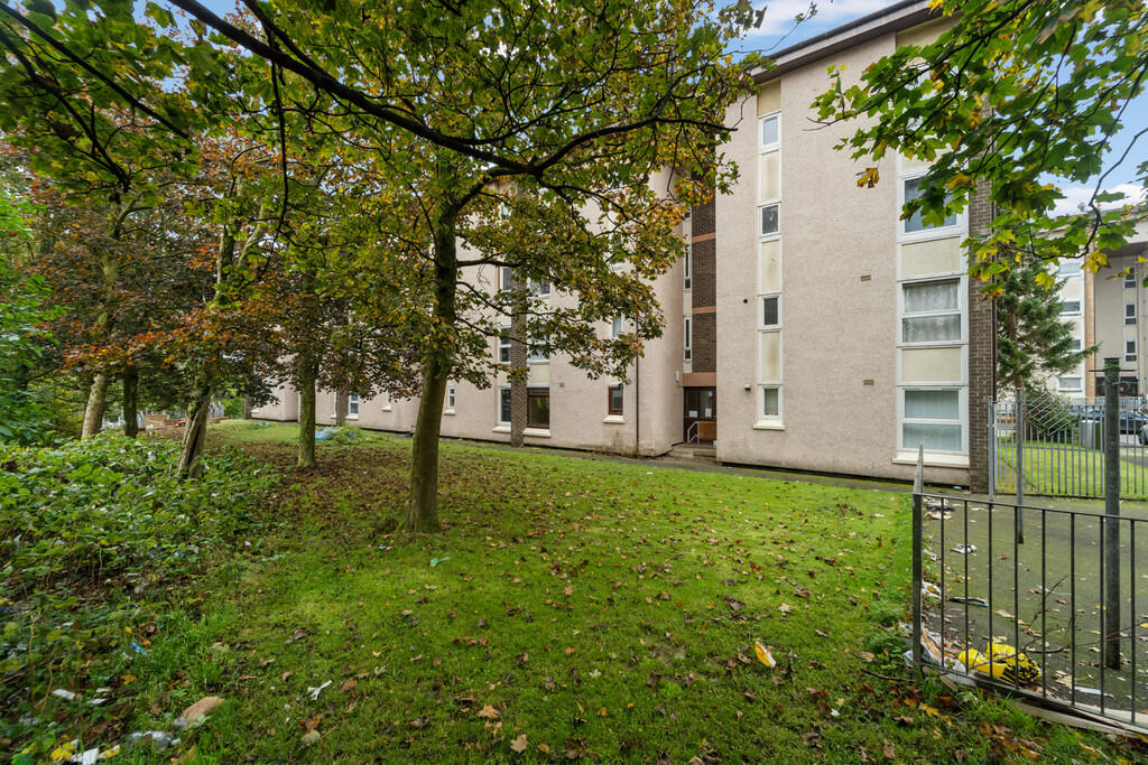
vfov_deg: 81.2
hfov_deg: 104.2
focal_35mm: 14
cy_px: 382
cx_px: 574
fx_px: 446
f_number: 5.6
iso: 400
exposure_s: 1/125
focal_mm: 14
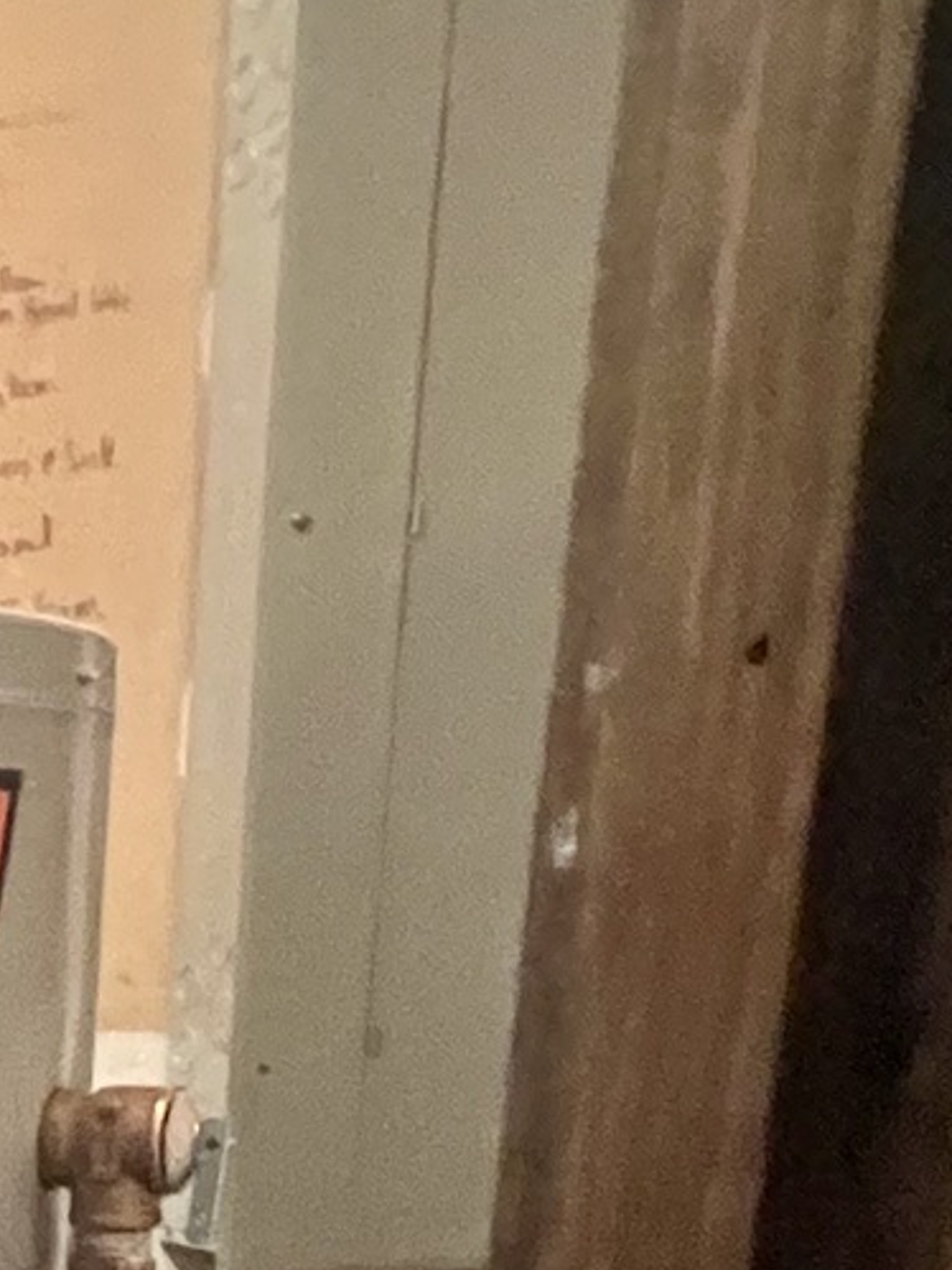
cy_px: 1685
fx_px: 2201
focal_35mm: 60
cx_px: -550
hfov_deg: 20.3
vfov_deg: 26.8
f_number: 1.8
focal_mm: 1.57
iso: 800
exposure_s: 1/30
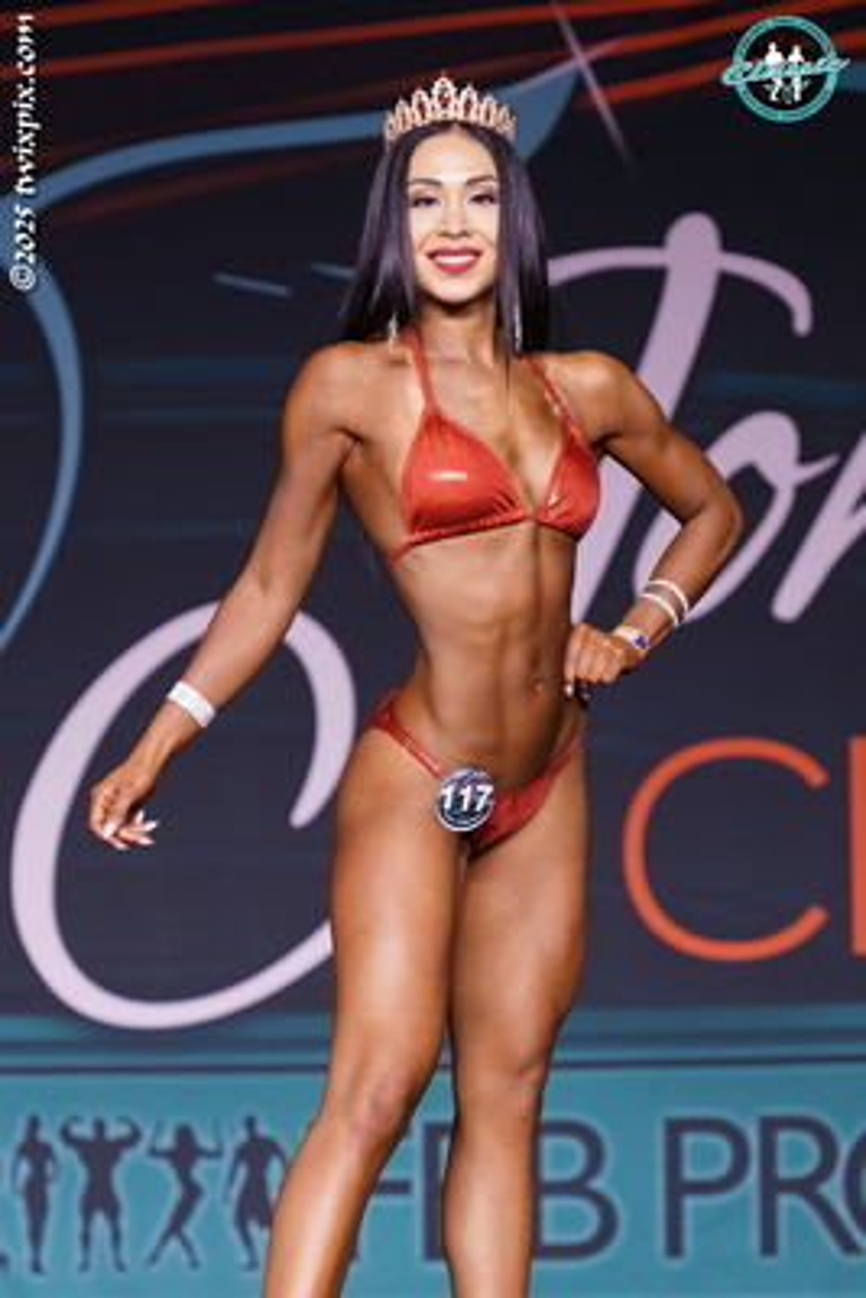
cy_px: 649
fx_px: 4326
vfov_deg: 17.1
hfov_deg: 11.4
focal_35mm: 120
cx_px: 433
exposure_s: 1/200
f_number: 4
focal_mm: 120
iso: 1250
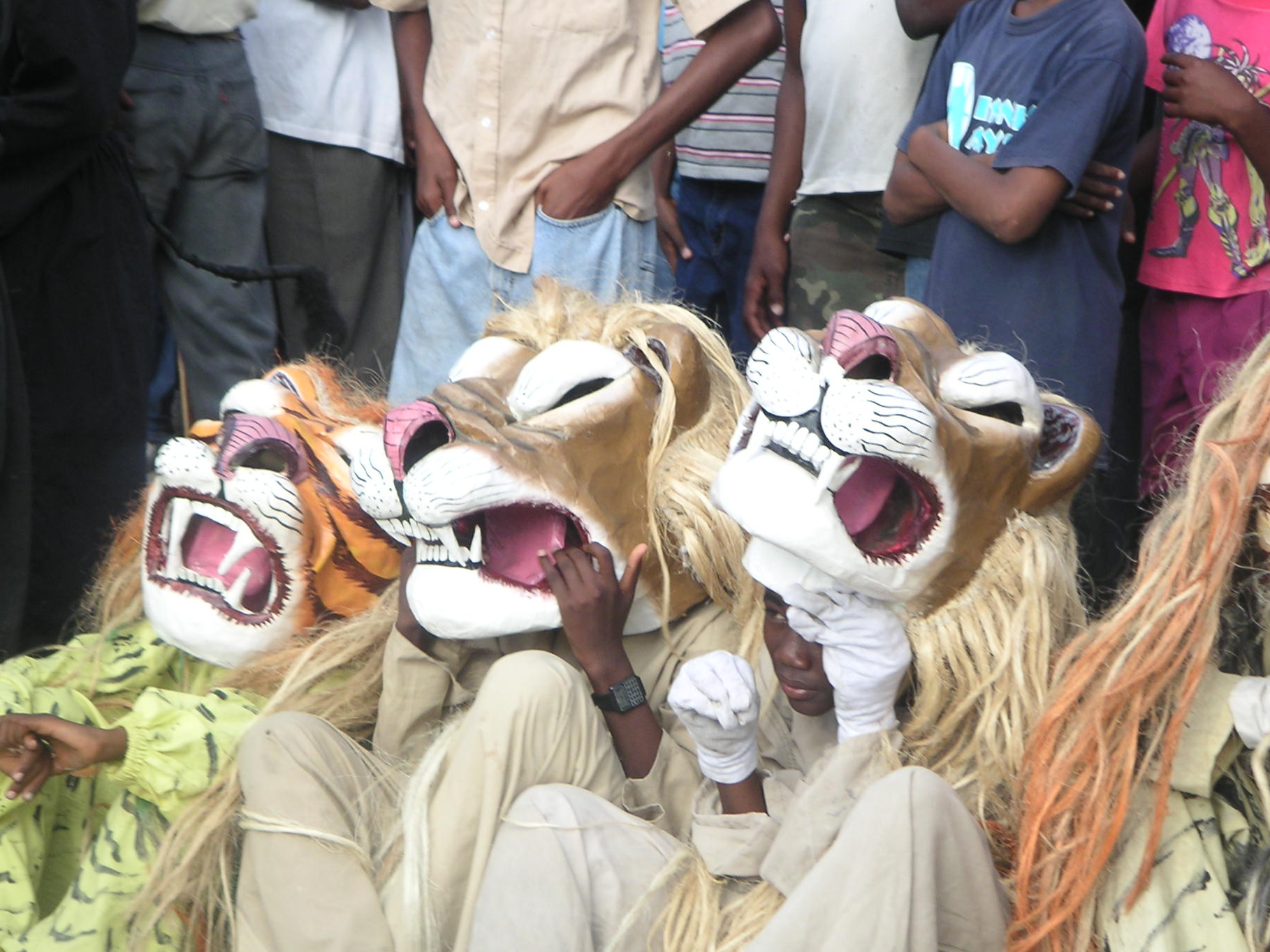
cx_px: 657
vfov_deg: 13.8
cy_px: 442
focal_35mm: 107
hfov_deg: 18.4
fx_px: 3926
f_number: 3.4
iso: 50
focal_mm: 14.7
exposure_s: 1/125
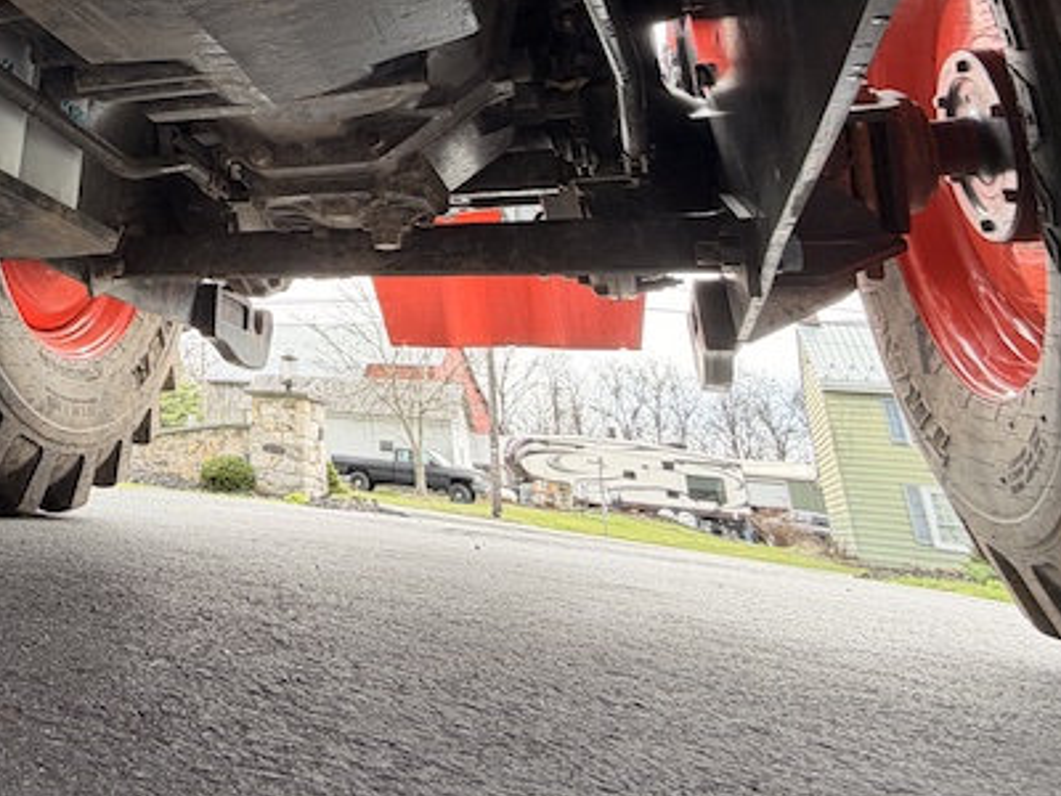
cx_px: 103
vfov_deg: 45.4
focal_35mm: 28
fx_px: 858
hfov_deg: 55.0
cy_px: 90
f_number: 2.2
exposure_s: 1/121
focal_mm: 2.22
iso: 50
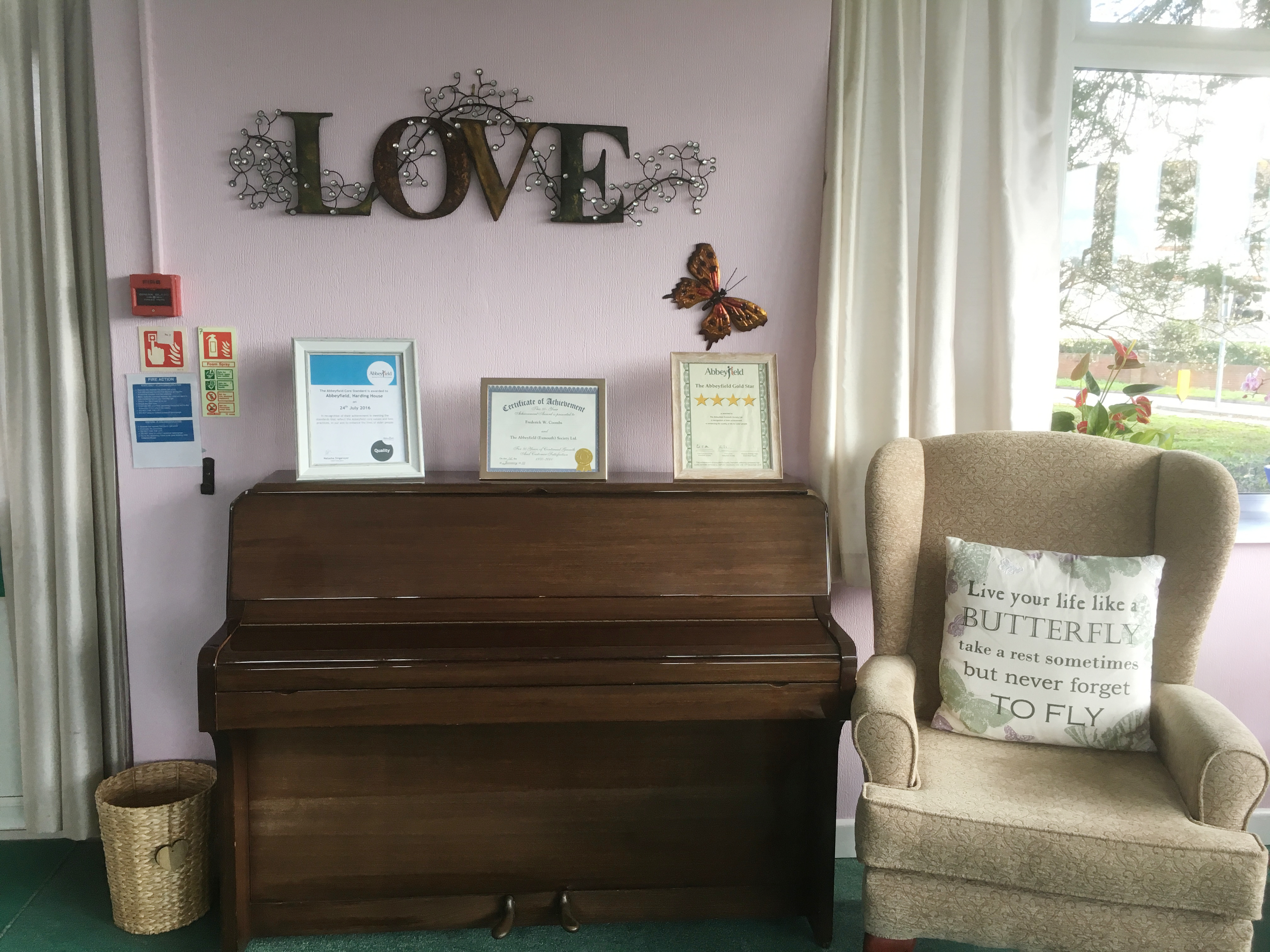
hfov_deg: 61.7
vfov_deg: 48.2
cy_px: 476
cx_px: 635
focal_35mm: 29
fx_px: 1064
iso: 25
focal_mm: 4.15
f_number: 2.2
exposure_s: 1/33
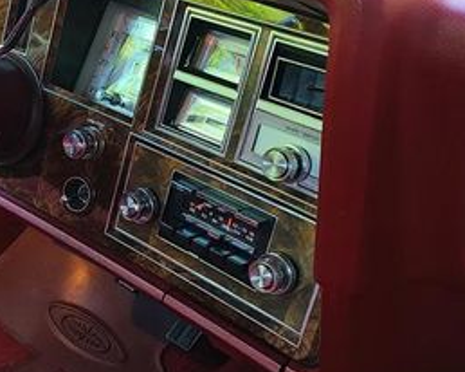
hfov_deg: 27.6
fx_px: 866
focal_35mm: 63
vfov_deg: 24.0
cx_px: -40
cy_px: 103
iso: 100
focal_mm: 5.4
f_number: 1.8
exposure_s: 1/59
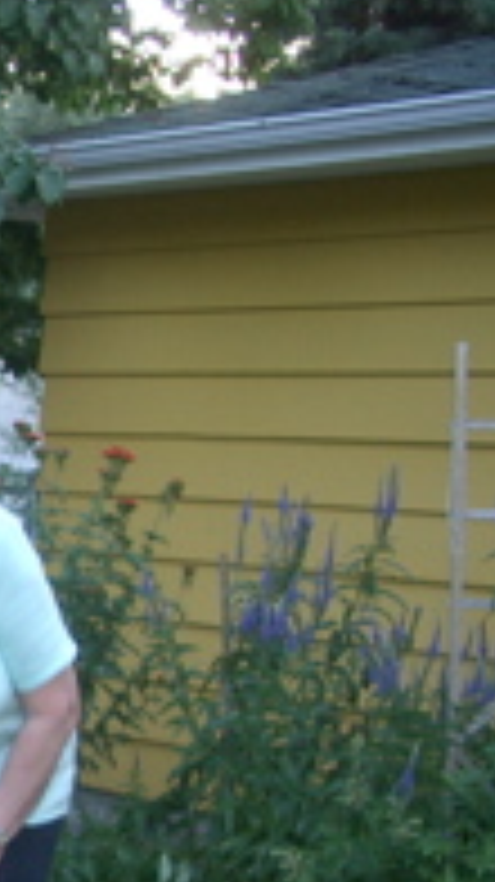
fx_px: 1940
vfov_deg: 25.3
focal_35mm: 83
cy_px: 652
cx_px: -400
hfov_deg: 13.1
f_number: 2.6
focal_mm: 5.8
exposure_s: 1/40
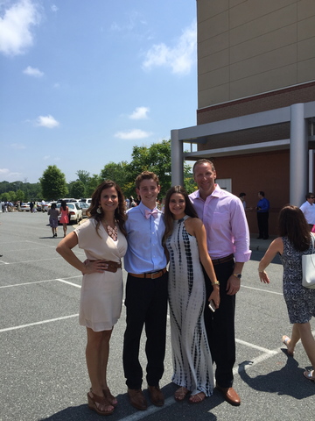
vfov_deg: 61.7
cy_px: 210
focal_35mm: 29
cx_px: 158
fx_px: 352
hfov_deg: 48.2
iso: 32
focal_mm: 4.15
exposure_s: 1/1980
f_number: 2.2
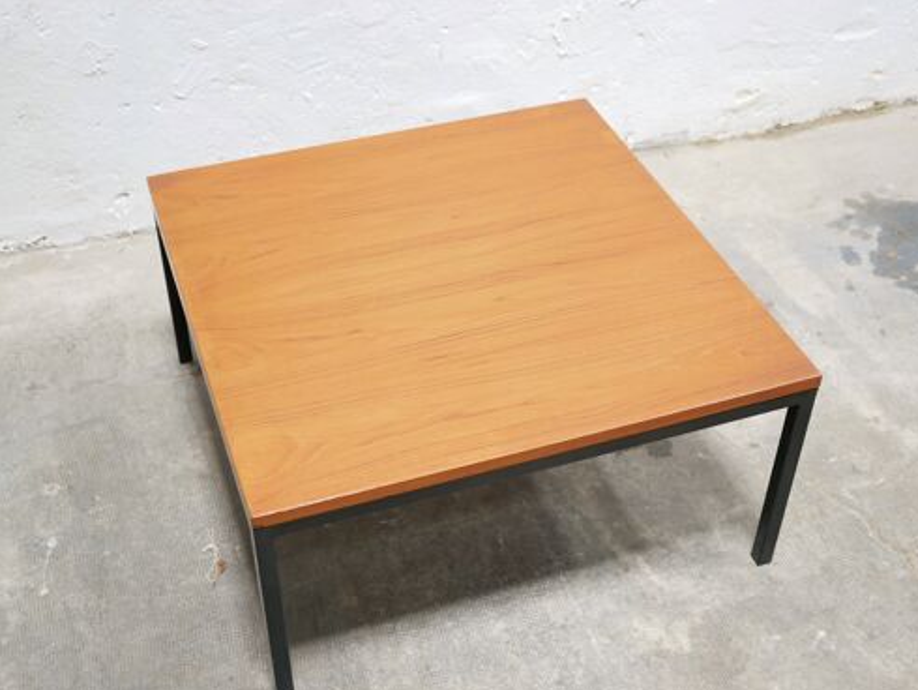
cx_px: 440
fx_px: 1300
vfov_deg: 29.7
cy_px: 374
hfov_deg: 38.9
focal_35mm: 49
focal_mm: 20
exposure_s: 1/60
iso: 800
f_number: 1.7
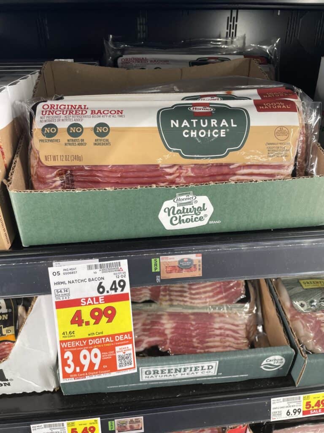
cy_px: 216
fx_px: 324
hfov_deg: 53.1
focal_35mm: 26
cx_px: 162
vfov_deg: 67.3
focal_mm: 4.2
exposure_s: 1/121
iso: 80
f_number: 1.6
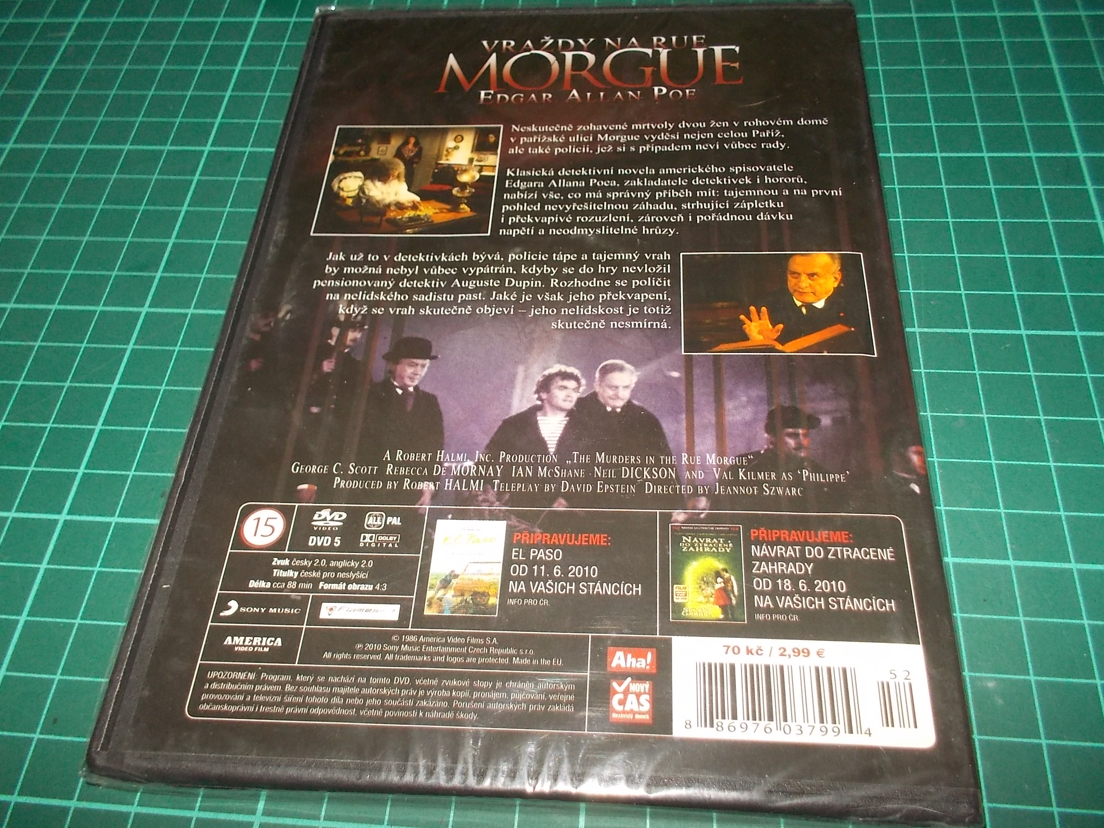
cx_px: 556
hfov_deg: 60.0
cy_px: 408
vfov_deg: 46.8
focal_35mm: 30
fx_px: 957
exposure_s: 1/30
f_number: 3.3
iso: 200
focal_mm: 4.1
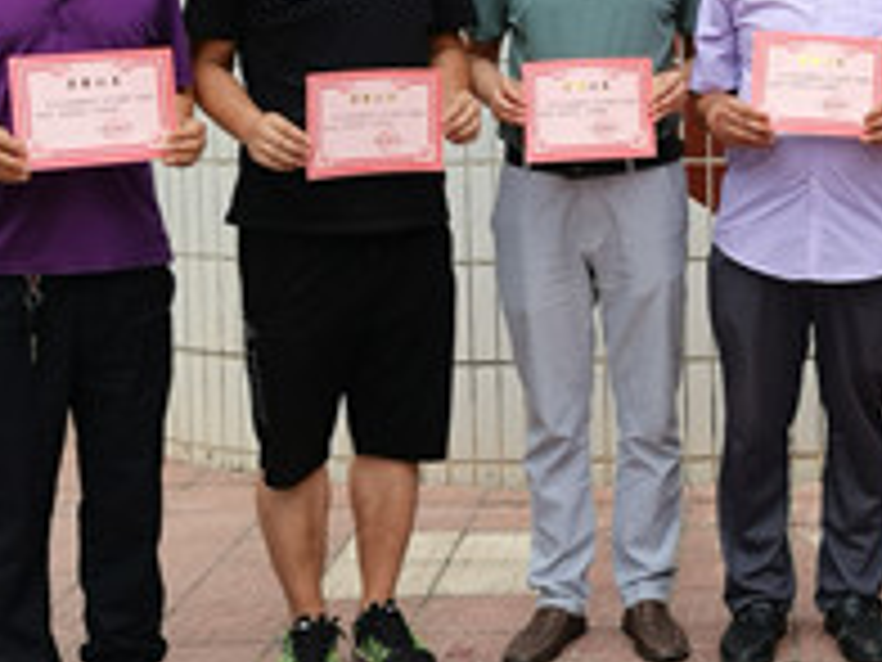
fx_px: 2064
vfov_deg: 18.0
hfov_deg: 22.9
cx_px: 932
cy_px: 113
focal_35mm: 81
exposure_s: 1/178
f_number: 1.8
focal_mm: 5.58
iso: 50
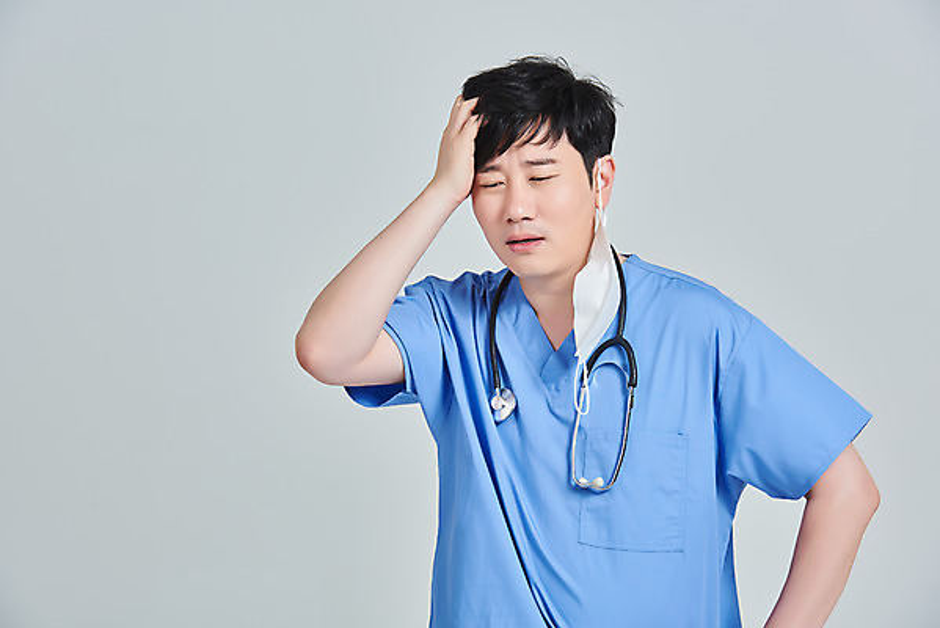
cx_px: 470
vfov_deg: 9.2
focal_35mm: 150
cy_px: 314
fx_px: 3918
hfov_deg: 13.7
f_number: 14
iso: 100
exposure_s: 1/125
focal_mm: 150
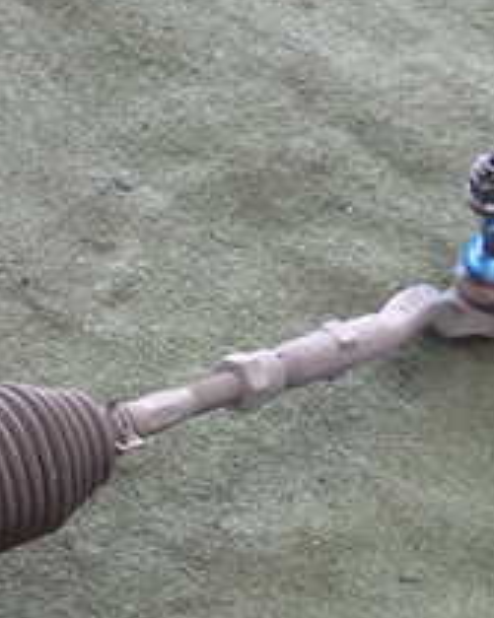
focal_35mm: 84
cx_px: 33
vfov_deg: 22.0
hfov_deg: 17.9
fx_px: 1536
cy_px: 600
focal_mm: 5.4
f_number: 2.3
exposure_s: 1/50
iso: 200
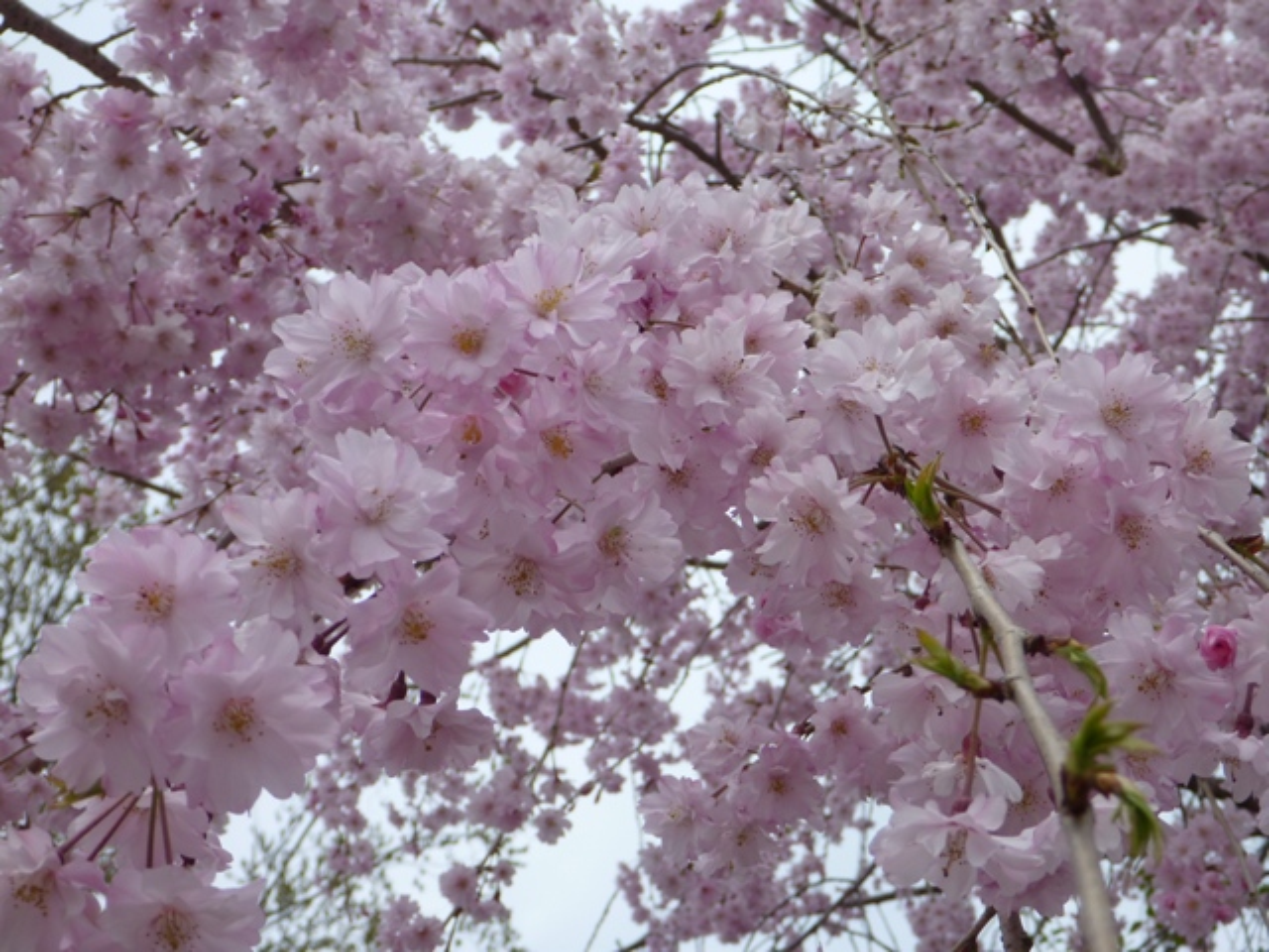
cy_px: 476
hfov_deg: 37.5
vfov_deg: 28.6
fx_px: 1870
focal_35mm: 51
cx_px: 634
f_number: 4.7
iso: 80
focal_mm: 9.1
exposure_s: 1/500
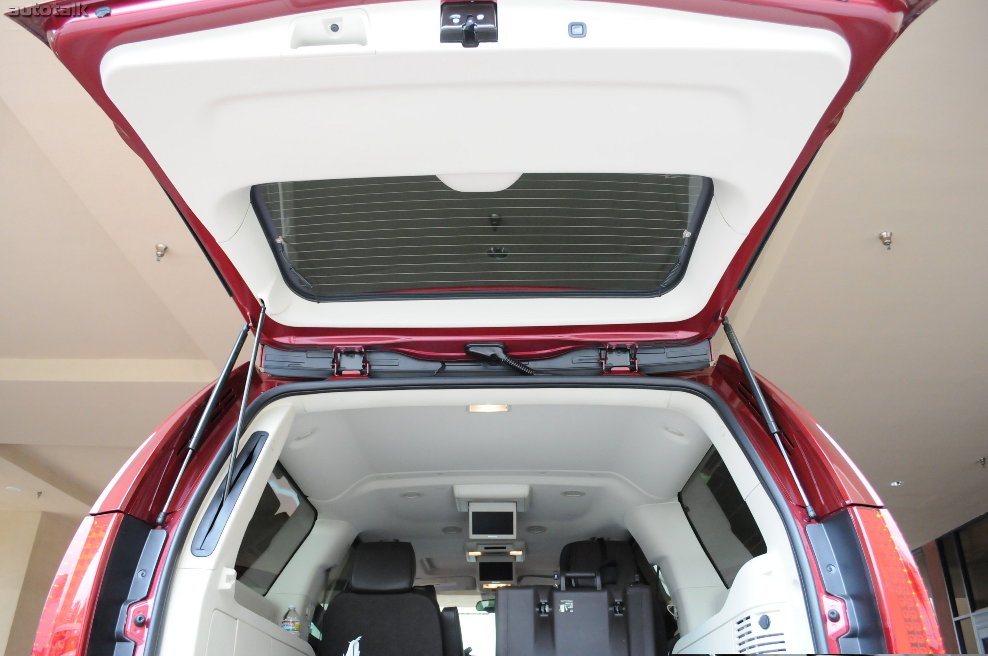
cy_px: 328
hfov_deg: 67.4
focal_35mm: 27
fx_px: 740
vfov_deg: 47.8
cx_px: 494
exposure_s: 1/400
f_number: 4.5
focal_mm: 18
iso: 2000
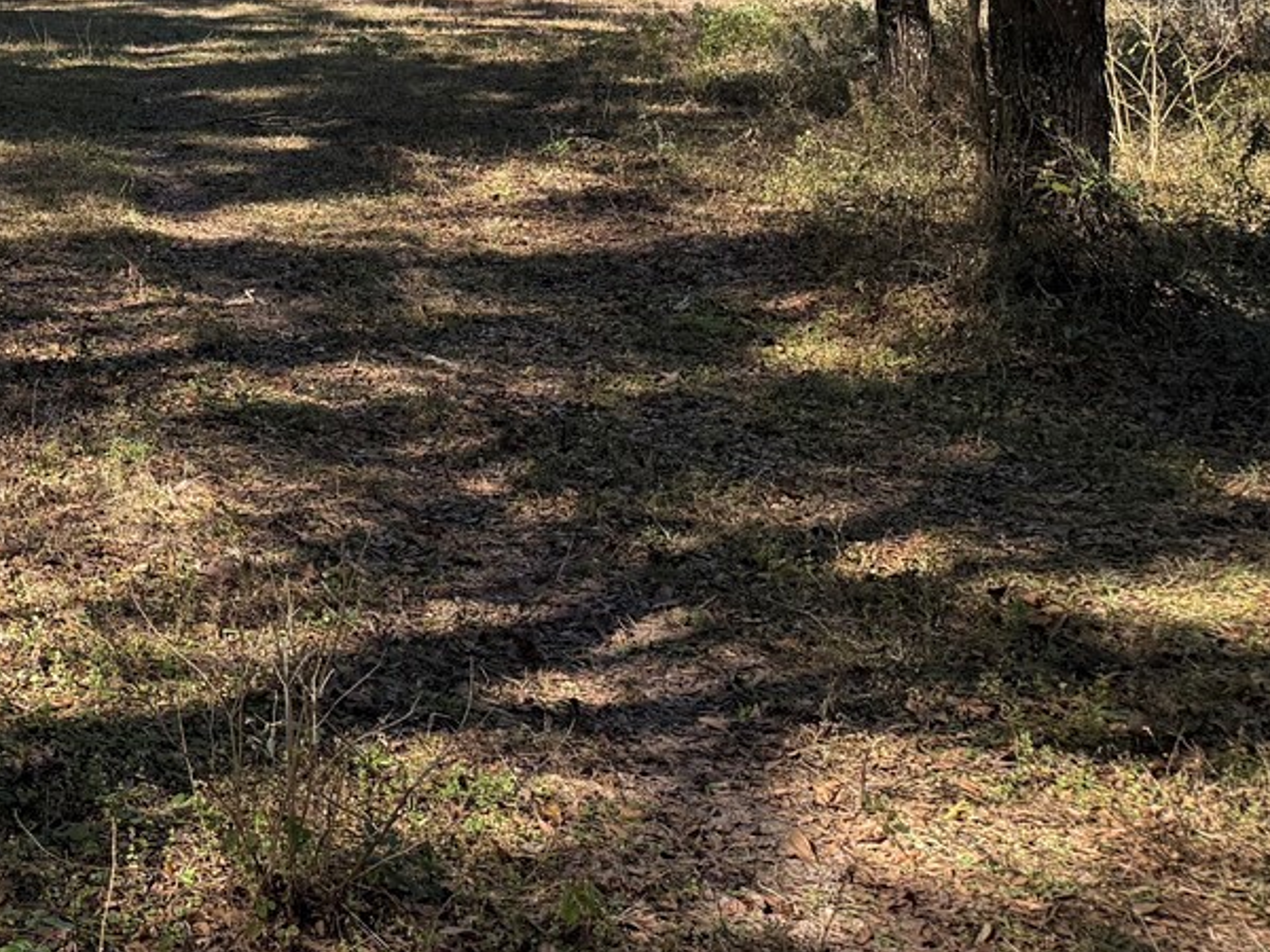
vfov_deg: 22.1
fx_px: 2348
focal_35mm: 64
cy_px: -6
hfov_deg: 26.1
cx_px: -356
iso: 100
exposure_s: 1/1553
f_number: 1.78
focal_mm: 6.76
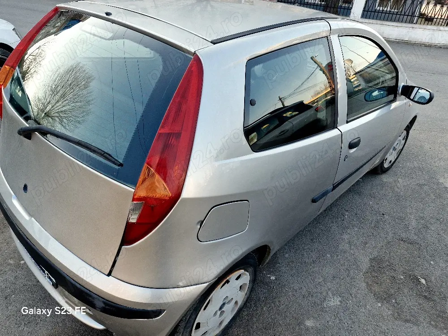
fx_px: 298
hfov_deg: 73.9
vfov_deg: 58.9
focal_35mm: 23
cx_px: 224
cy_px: 168
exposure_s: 1/217
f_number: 1.8
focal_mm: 5.54
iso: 50
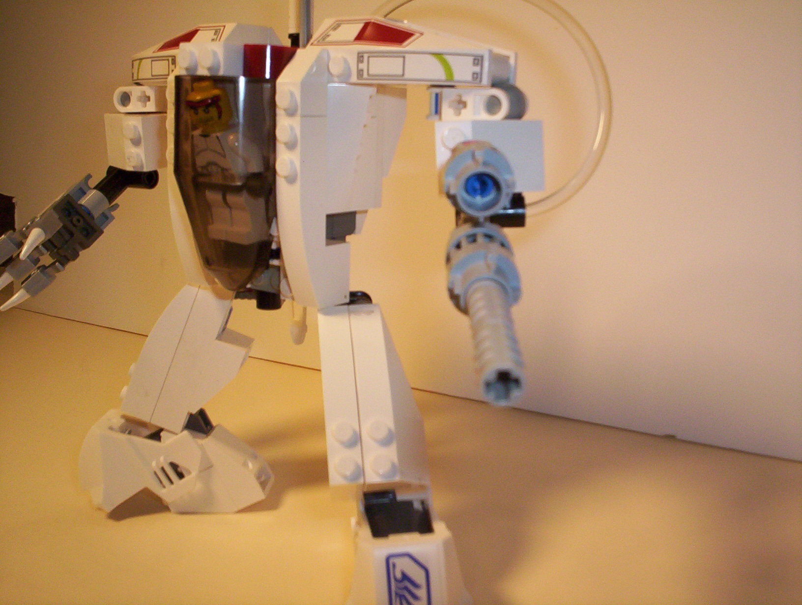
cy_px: 302
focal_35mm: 38
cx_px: 401
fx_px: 882
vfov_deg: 37.9
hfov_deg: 48.9
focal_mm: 4.99
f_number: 4.5
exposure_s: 1/66.7
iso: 140
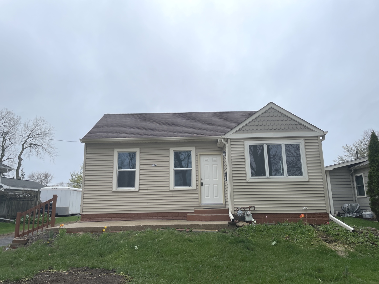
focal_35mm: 26
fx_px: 285
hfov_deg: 67.3
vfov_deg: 53.1
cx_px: 190
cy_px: 142
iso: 32
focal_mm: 4.2
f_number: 1.6
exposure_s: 1/2304
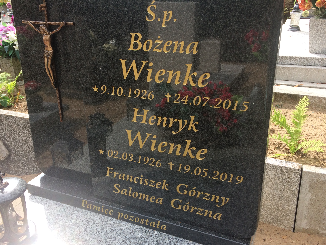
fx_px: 330
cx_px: 146
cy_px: 119
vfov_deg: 40.7
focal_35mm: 35
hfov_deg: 52.5
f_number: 2.2
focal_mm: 4.15
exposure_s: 1/672
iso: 32
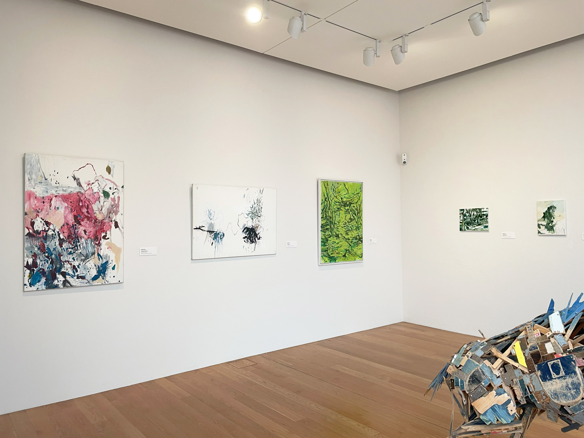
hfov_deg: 67.3
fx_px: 439
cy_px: 219
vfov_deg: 53.1
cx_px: 292
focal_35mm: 26
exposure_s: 1/50
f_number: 1.6
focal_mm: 4.2
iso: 64
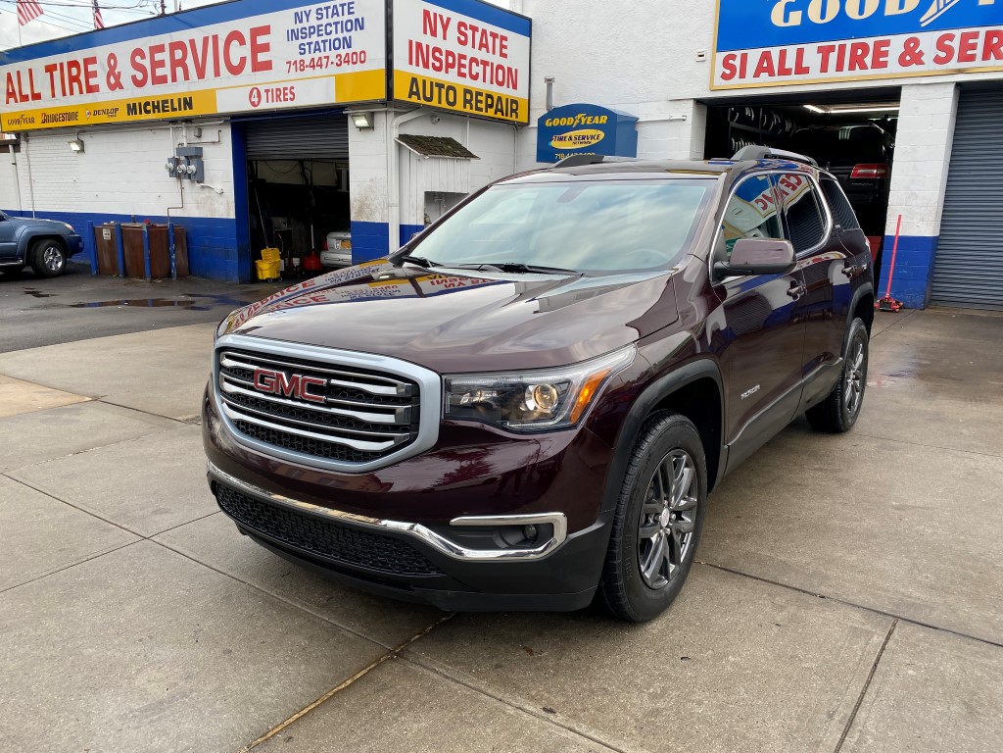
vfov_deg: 53.1
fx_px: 753
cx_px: 502
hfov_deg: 67.3
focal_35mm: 26
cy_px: 376
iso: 32
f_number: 1.8
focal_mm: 4.25
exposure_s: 1/207
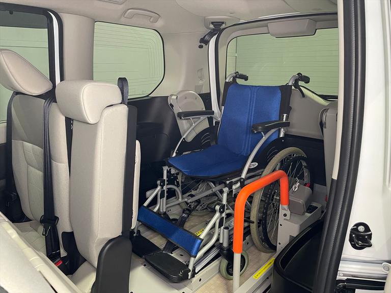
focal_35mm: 26
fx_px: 294
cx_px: 196
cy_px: 146
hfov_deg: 67.3
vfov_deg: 53.1
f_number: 1.6
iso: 400
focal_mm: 4.2
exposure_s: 1/40
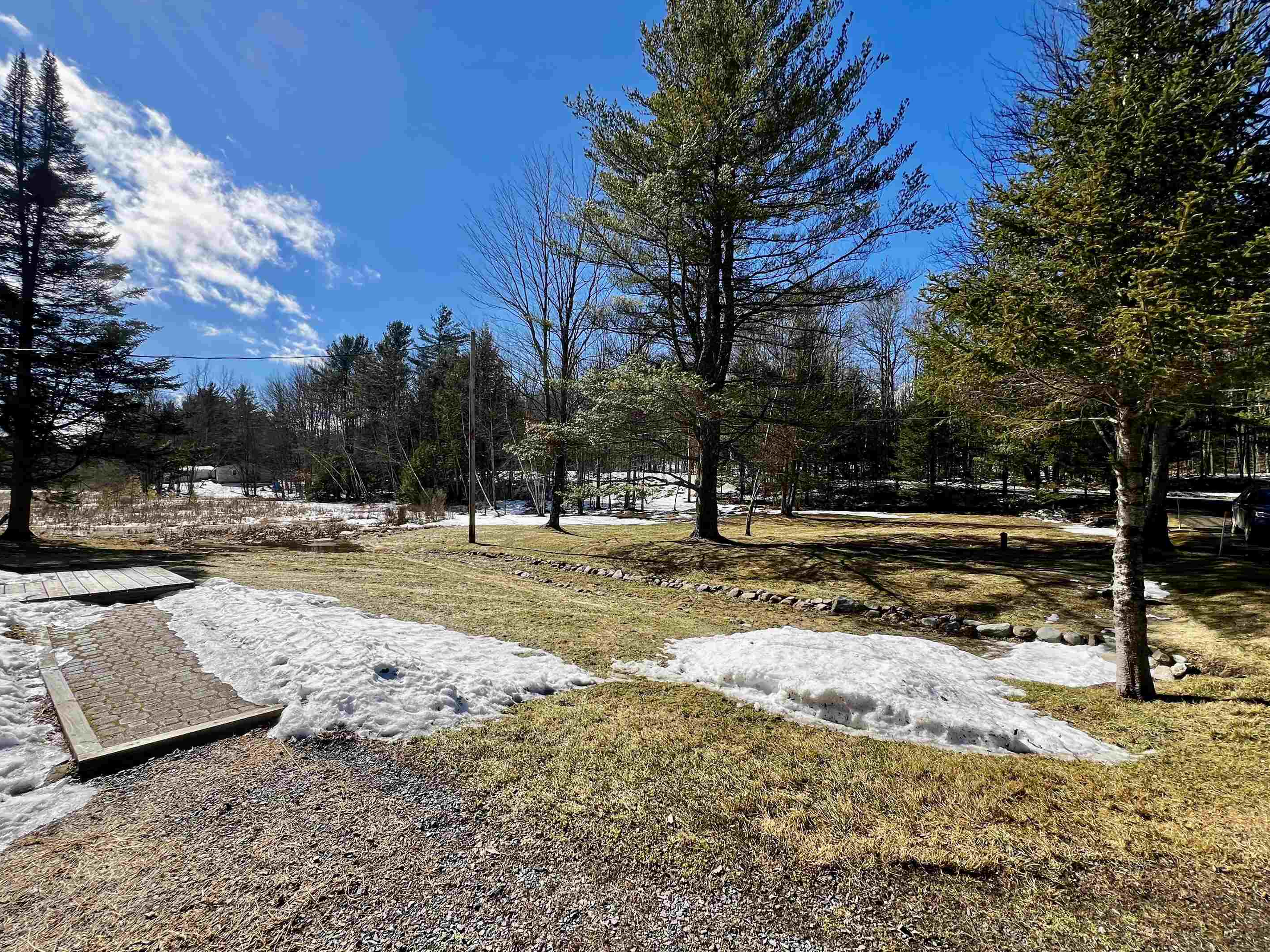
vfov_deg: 85.7
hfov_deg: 102.1
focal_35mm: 14
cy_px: 475
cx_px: 639
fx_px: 514
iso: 32
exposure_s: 1/1085
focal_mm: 1.57
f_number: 1.8
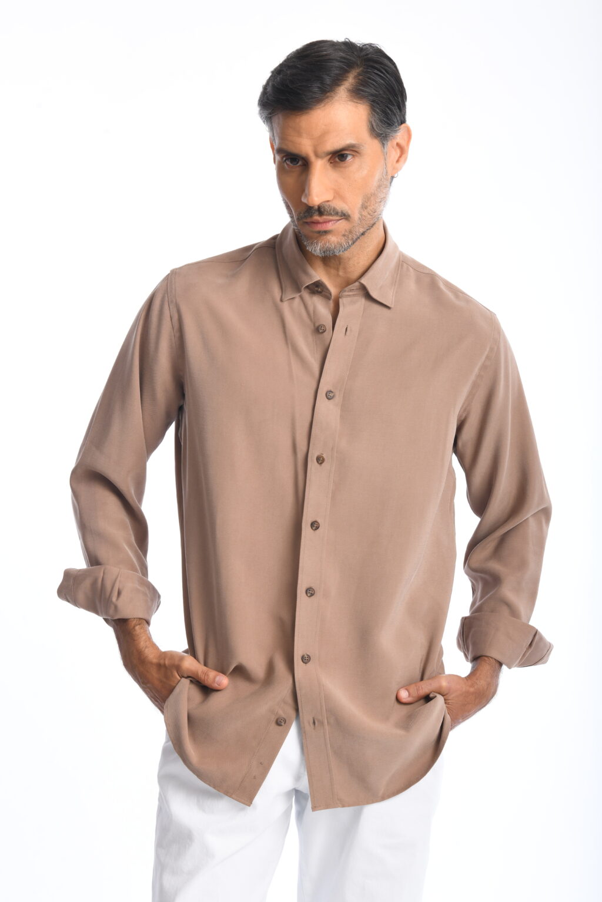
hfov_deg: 13.4
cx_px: 301
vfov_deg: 20.0
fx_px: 2558
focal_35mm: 102
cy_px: 451
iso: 500
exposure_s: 1/250
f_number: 10
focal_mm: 102
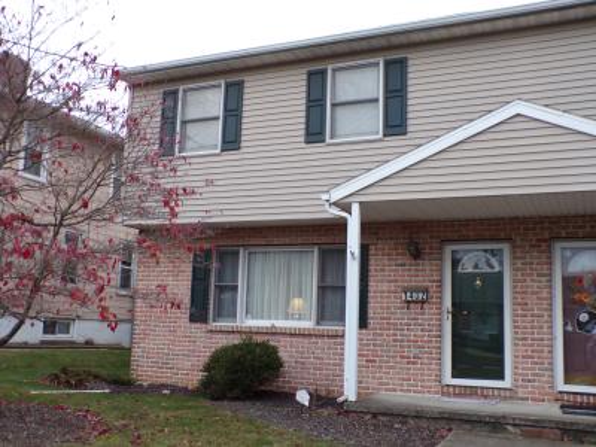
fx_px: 637
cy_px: 224
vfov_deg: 38.7
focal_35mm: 37
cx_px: 298
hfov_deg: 50.1
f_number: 3.3
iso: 124
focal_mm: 6.6
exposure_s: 1/34
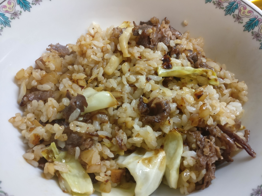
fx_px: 212
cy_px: 98
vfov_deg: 49.7
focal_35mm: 28
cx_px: 131
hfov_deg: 63.4
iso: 500
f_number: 2
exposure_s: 1/25
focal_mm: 4.26
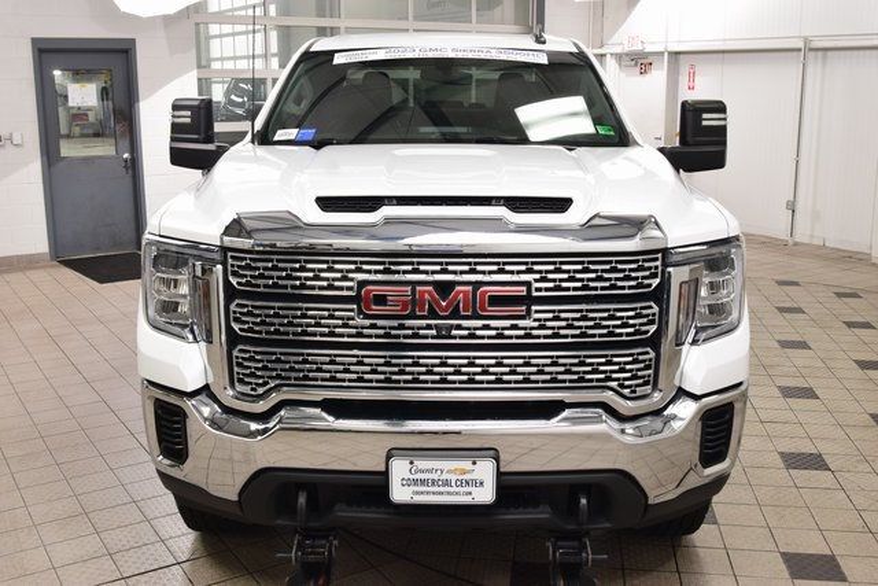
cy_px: 293
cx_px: 439
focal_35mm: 36
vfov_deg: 36.9
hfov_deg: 53.1
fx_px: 878
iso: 1100
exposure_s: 1/60
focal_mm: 24
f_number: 8
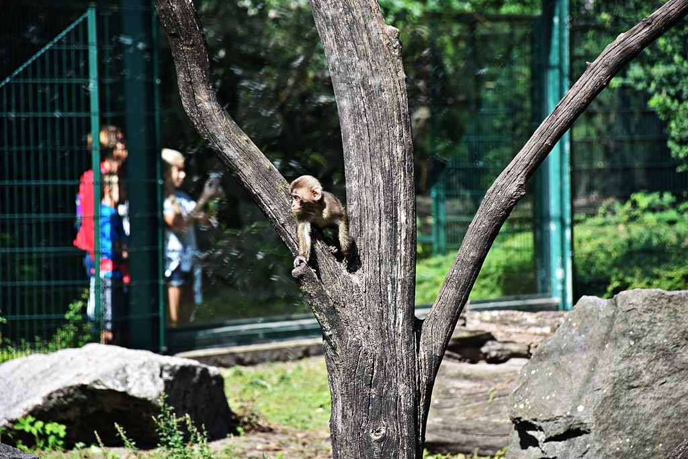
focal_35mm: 210
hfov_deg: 9.8
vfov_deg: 6.5
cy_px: 230
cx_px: 344
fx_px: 4014
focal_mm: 140
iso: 360
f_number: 5.6
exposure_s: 1/500
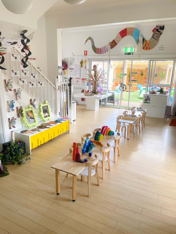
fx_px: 183
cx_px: 85
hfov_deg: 51.3
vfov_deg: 65.3
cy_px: 117
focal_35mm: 27
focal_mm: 5.1
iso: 64
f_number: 1.6
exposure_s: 1/120
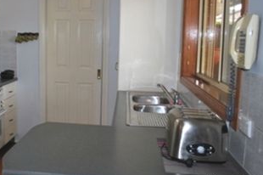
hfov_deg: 46.0
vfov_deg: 32.4
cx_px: 71
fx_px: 299
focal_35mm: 41
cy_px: 68
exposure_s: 1/60
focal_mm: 18
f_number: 3.5
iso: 200
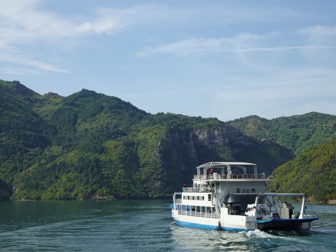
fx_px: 670
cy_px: 126
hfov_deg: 28.2
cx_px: 168
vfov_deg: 21.3
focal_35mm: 69
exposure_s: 1/500
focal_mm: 10.86
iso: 80
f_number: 4.5
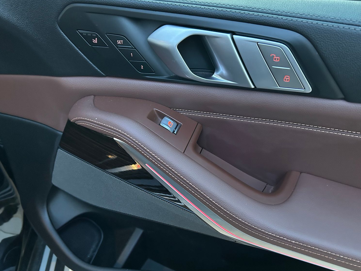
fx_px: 292
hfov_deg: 63.4
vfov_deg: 49.7
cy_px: 131
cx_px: 186
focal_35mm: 28
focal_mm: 5.7
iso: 500
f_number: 1.5
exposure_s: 1/30
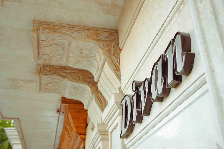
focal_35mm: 42
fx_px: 261
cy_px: 74
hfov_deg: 46.4
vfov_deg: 31.9
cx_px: 112
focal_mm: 28
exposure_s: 1/640
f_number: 2.8
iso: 320
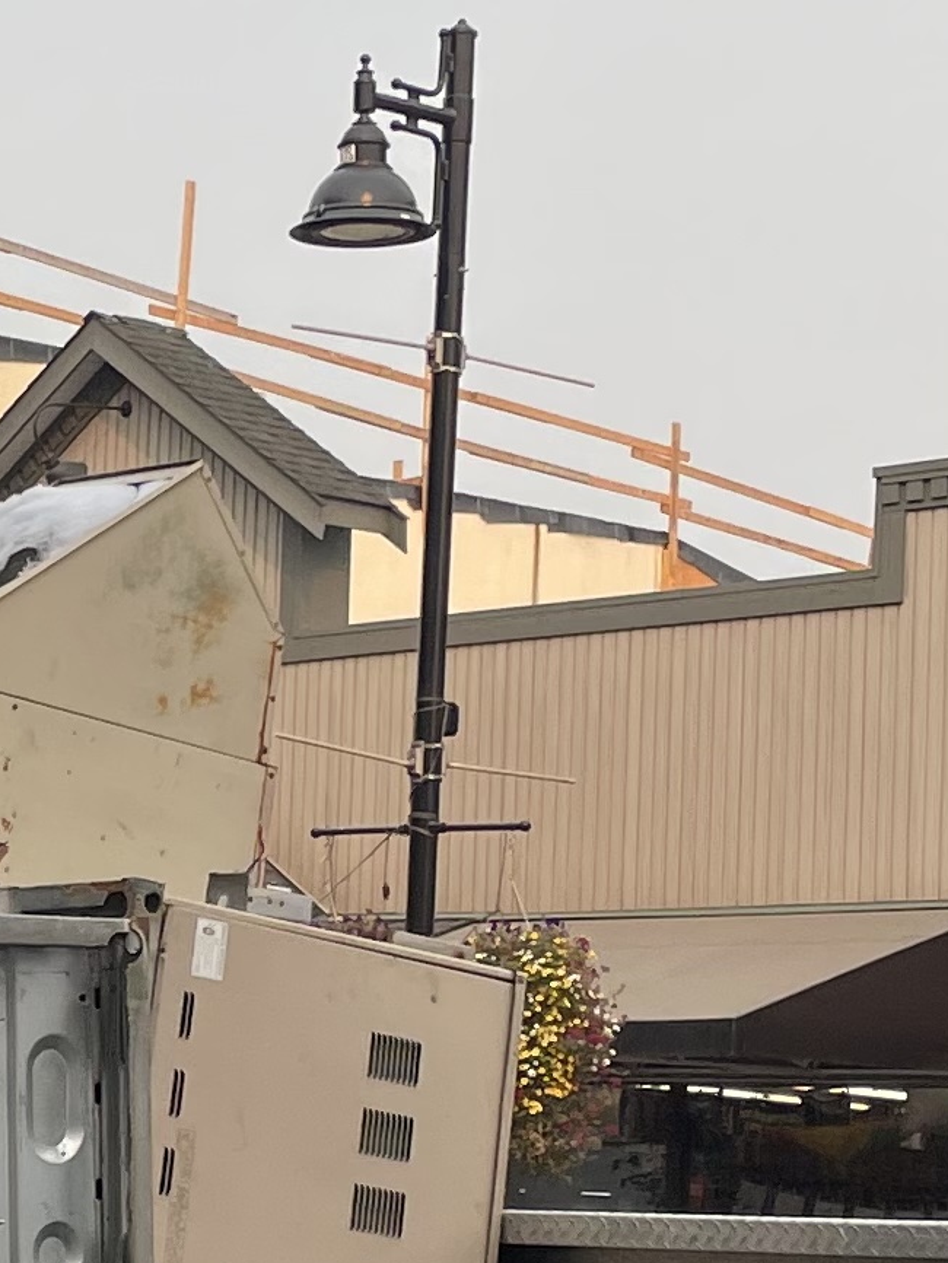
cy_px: 793
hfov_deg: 12.0
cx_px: -211
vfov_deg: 16.3
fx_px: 4416
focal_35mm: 121
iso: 32
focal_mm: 4.2
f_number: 1.6
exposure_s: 1/1984
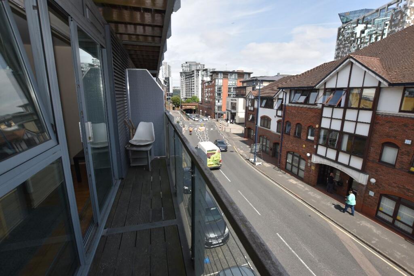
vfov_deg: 72.1
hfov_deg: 95.0
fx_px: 190
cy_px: 138
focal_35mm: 16
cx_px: 207
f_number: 8
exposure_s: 1/200
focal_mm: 11
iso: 100
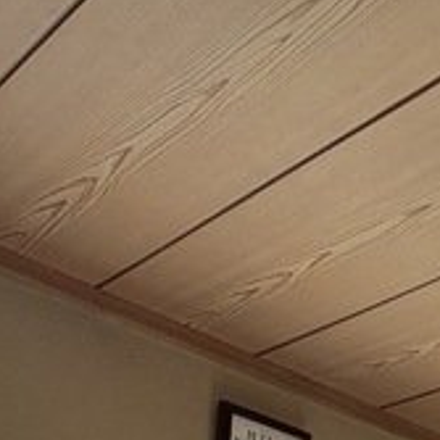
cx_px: 524
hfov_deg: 22.5
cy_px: 848
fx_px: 1021
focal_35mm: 71
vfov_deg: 17.9
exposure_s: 1/121
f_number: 2.2
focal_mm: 2.2
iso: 80
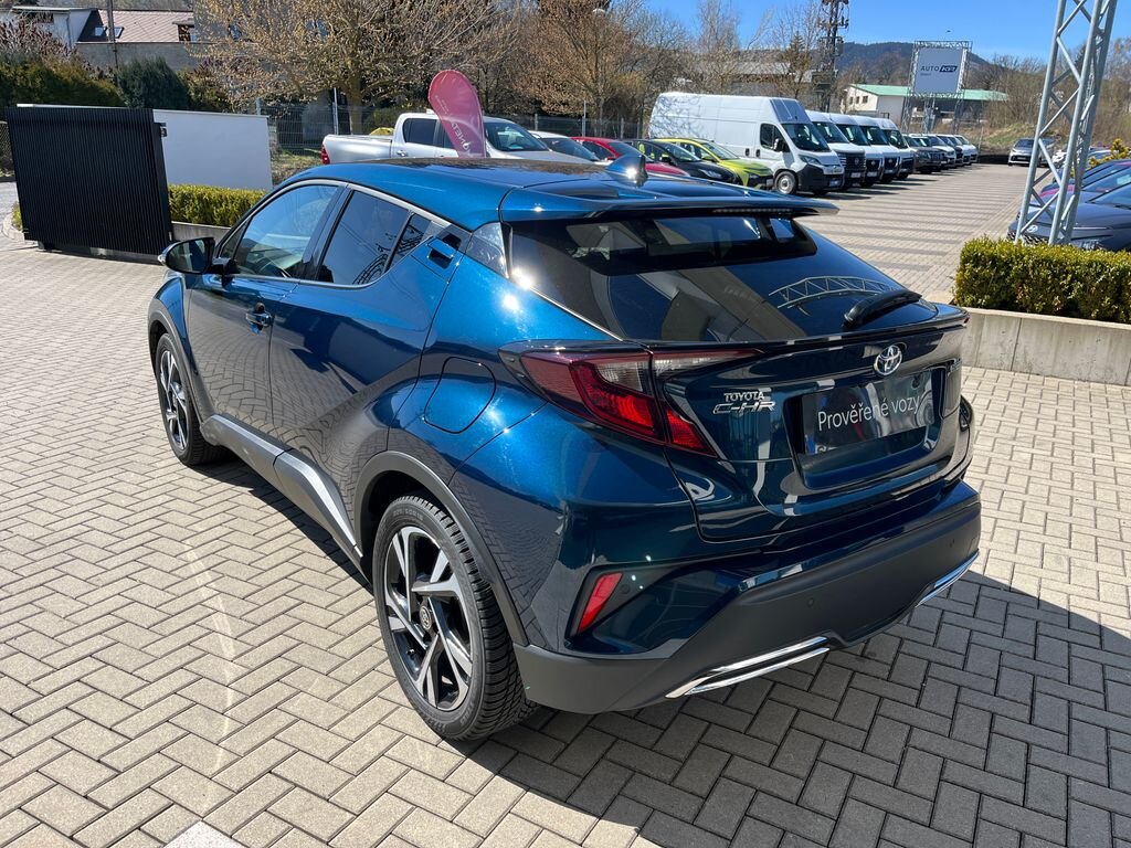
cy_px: 424
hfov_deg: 67.3
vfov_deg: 53.1
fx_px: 849
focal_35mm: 26
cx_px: 566
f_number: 1.6
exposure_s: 1/1748
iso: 50
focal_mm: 5.1
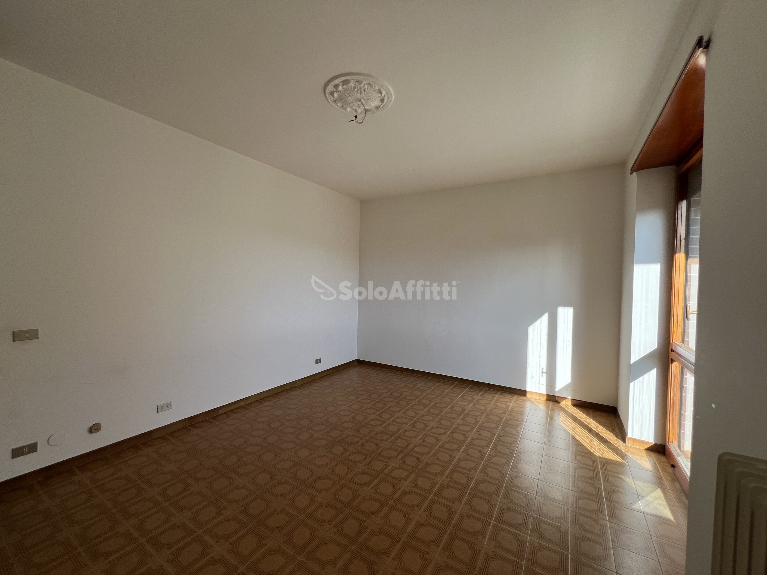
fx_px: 288
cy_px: 288
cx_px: 384
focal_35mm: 13
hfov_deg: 106.2
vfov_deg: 89.9
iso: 32
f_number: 1.8
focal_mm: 1.57
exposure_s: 1/381
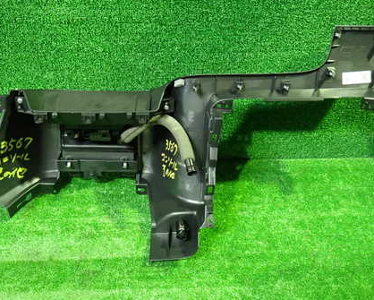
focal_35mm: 35
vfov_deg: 42.3
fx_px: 388
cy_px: 152
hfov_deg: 51.4
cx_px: 171
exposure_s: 1/25
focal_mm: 4.5
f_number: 2
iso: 800
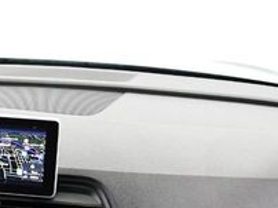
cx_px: -28
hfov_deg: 17.3
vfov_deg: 13.1
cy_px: 239
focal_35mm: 110
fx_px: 882
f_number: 3.5
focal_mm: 18
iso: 3200
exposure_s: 1/60
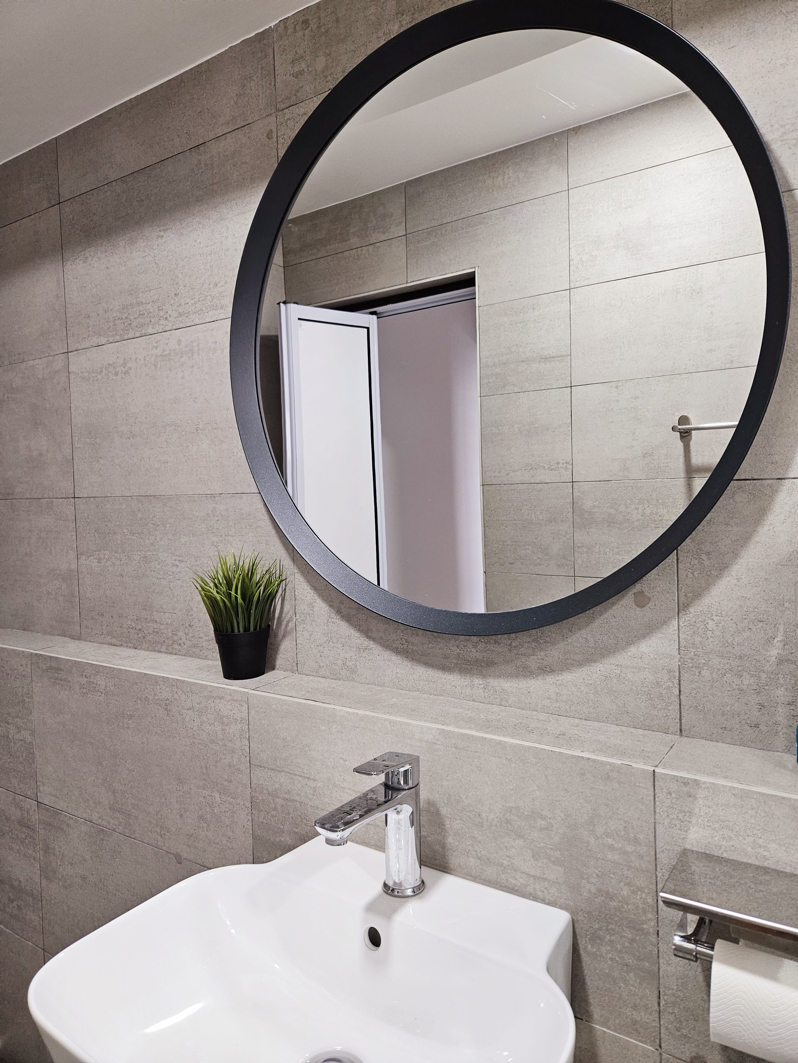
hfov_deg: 58.9
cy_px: 532
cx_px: 399
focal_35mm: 23
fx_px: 707
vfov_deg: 73.9
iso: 320
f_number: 1.8
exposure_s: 1/100
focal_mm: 5.4
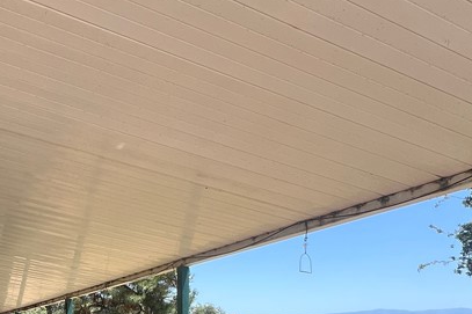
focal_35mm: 34
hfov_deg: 49.6
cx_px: 46
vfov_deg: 34.6
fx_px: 446
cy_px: 327
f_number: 1.8
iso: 32
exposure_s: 1/528
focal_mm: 1.57
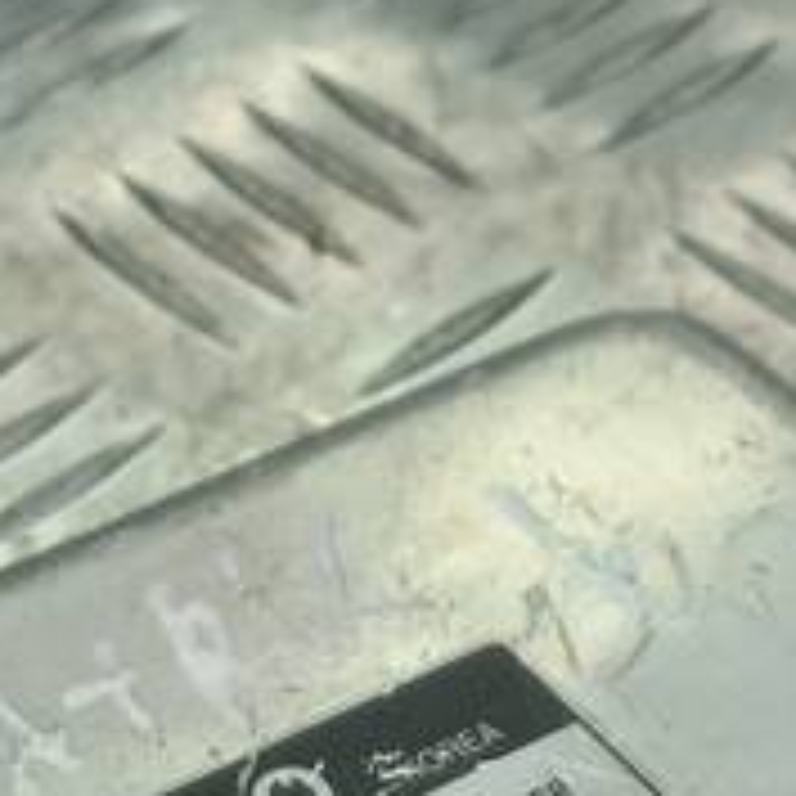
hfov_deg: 13.6
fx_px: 3330
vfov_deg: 12.5
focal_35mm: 128
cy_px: 1412
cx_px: 310
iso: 32
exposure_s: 1/100
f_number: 1.8
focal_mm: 4.6
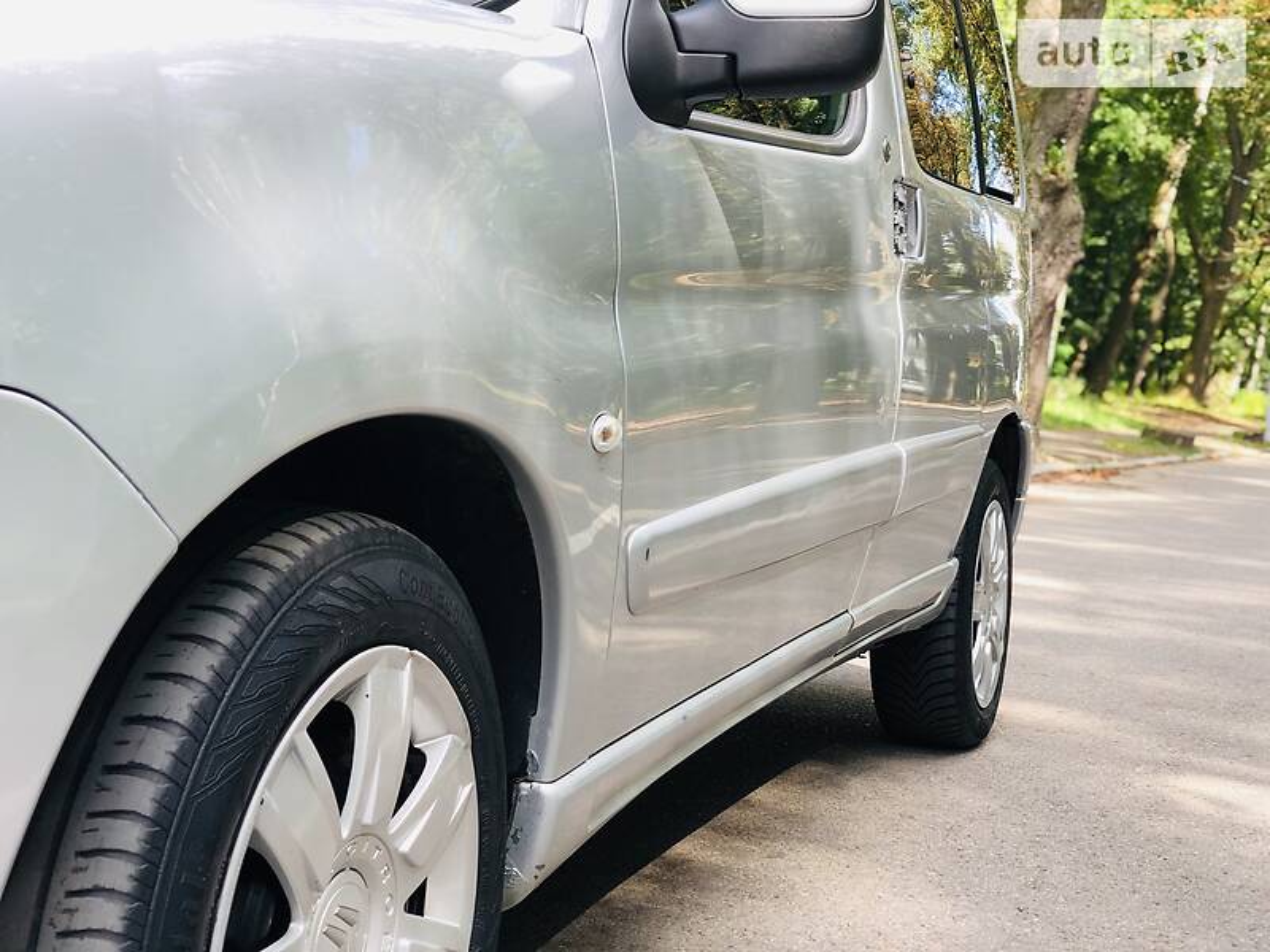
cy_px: 476
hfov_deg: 36.8
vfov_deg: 28.0
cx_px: 635
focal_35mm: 52
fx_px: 1908
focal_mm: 6
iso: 25
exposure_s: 1/120
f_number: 2.4
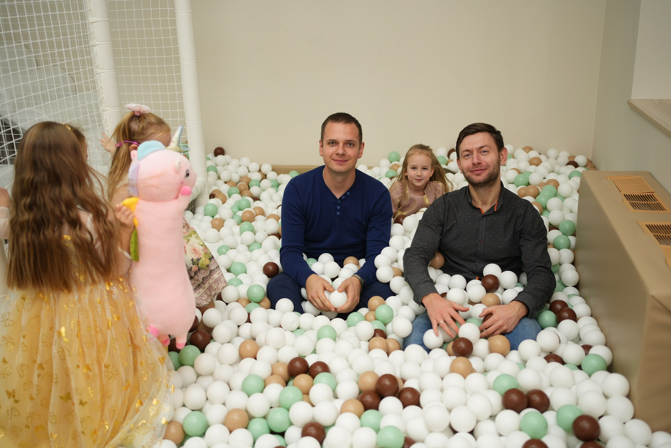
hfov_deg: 54.4
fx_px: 652
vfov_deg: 37.9
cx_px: 336
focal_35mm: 35
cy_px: 224
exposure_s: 1/200
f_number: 2.2
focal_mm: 35
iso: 400
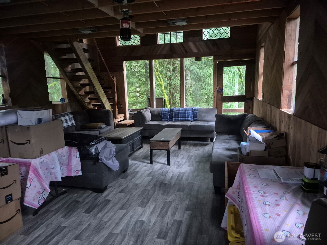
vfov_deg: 58.9
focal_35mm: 23
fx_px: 217
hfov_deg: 73.9
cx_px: 164
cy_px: 122
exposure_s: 1/30
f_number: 1.8
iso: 1600
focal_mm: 5.4
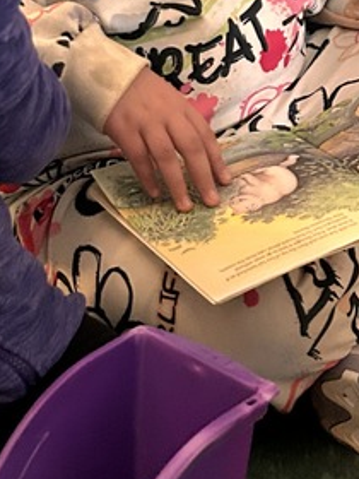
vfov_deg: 20.5
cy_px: 142
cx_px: 176
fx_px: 1314
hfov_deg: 15.6
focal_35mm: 95
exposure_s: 1/30
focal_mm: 5.7
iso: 500
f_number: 1.5
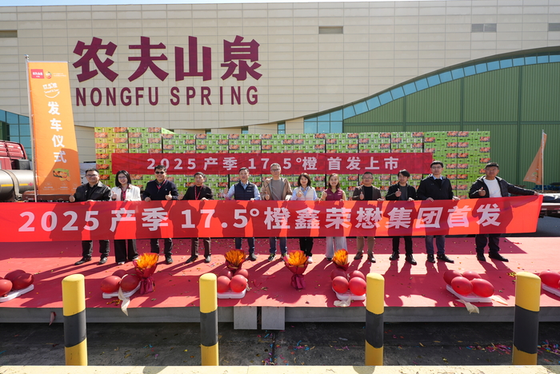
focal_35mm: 15
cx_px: 280
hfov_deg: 101.9
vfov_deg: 79.0
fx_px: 227
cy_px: 187
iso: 100
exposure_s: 1/200
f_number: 6.3
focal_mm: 14.6
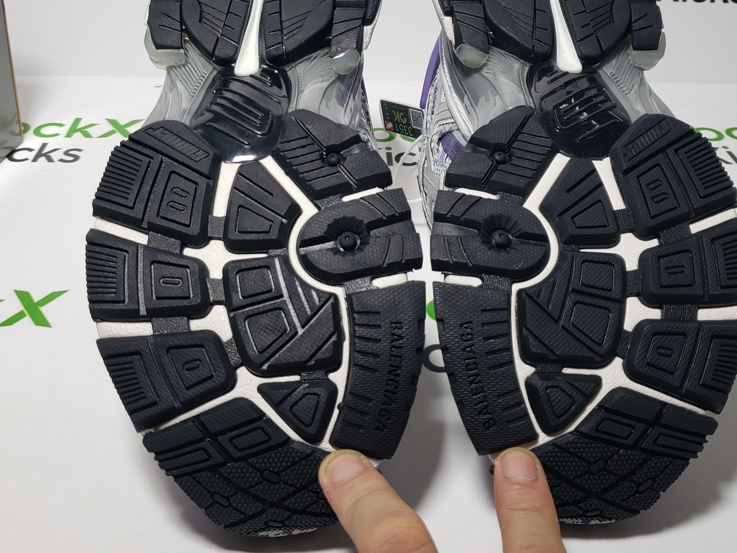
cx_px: 385
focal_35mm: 39
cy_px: 175
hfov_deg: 47.8
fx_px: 830
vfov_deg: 36.4
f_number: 1.5
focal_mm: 4.3
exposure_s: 1/362
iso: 50
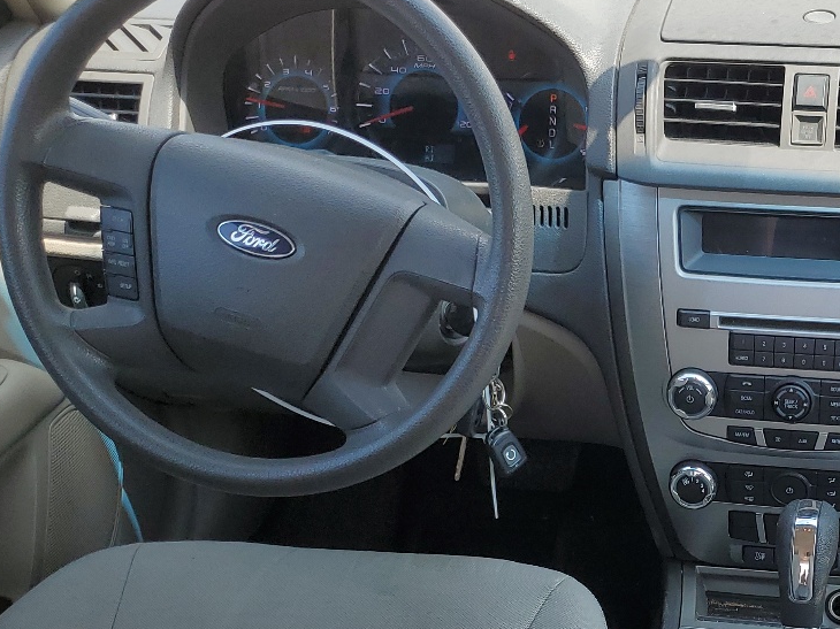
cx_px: 758
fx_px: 1383
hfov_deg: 32.1
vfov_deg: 25.1
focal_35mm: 57
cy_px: 526
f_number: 1.5
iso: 50
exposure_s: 1/667
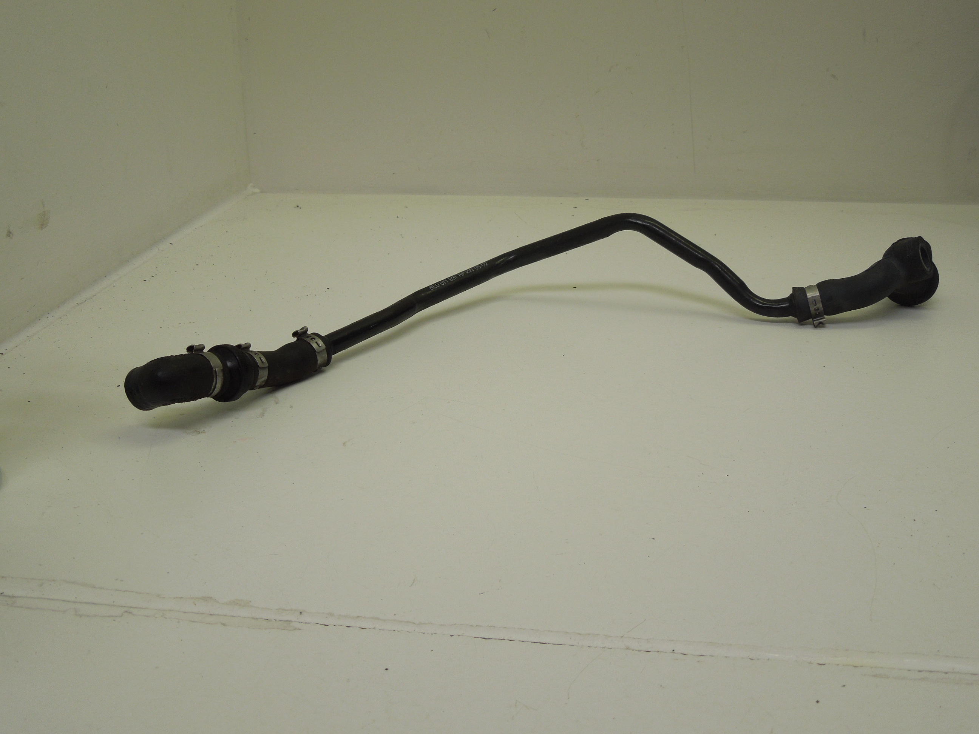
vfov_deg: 33.6
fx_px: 1216
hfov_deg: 43.9
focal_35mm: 43
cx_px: 490
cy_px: 367
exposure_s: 1/50
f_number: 3.9
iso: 125
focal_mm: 7.8
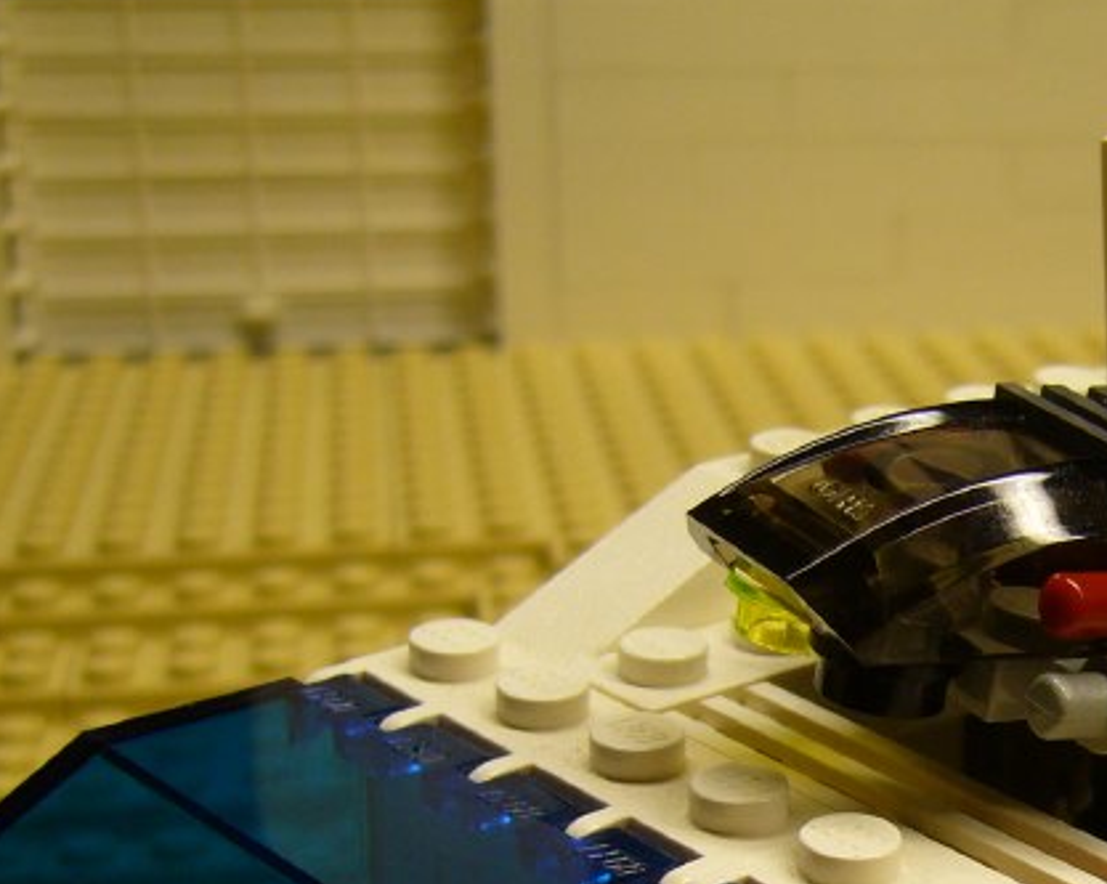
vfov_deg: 18.5
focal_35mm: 82
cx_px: 1057
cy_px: 757
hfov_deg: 22.6
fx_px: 2685
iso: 100
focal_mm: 5.8
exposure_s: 1/50
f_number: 2.8
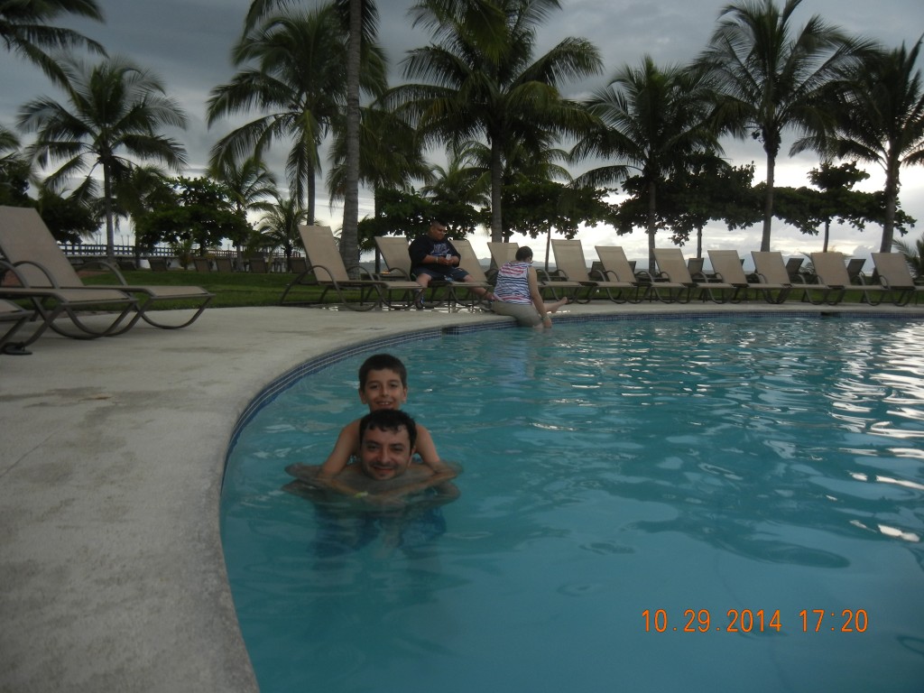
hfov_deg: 60.0
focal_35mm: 30
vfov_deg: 46.8
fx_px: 801
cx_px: 462
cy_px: 346
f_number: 3.5
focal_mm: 5.4
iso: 160
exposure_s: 1/622
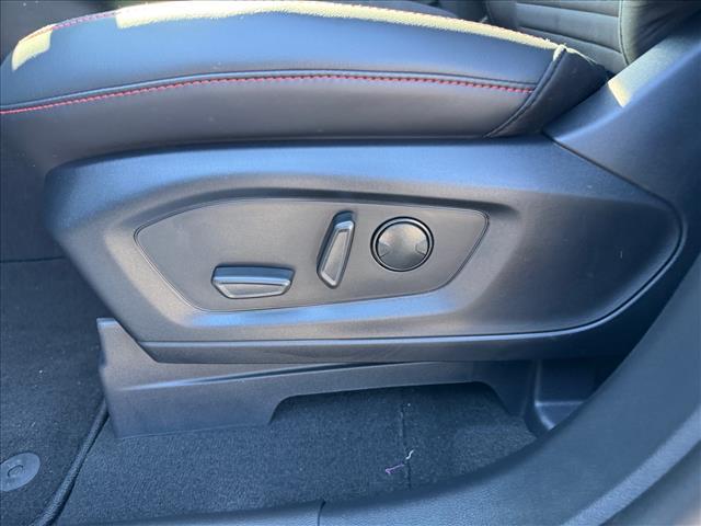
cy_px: 263
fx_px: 486
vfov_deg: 56.8
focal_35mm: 24
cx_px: 350
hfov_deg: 71.6
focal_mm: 6.76
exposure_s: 1/101
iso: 200
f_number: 1.78
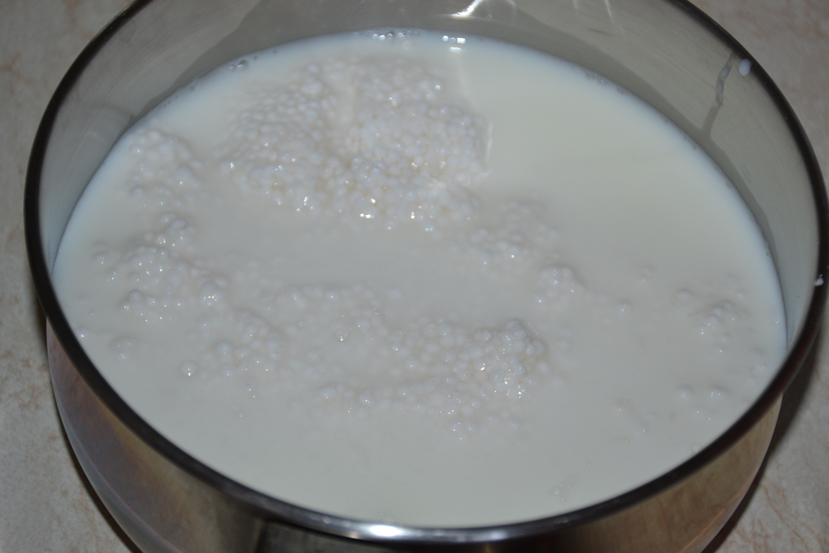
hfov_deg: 21.9
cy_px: 276
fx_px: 2141
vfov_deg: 14.7
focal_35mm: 93
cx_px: 414
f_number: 5
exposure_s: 1/60
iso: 400
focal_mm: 62
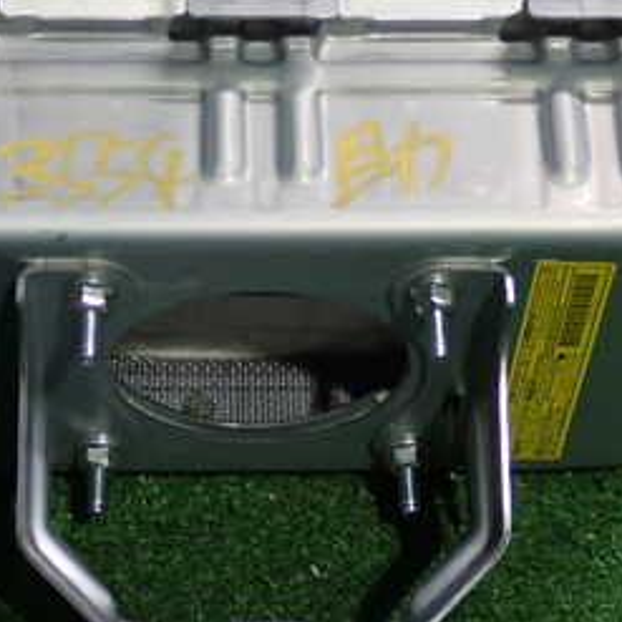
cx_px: 259
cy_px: 305
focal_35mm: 116
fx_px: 2358
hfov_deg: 15.0
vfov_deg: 15.0
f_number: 3.3
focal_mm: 9.65
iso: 800
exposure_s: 1/50
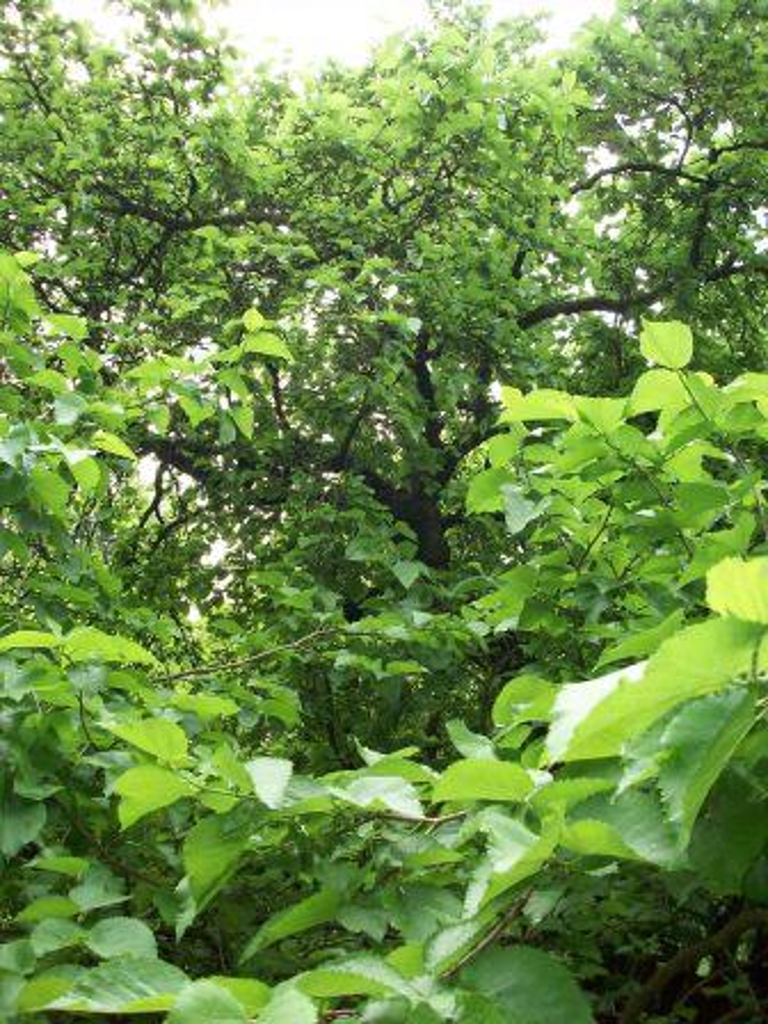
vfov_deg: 56.8
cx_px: 384
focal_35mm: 32
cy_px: 512
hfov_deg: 44.2
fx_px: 947
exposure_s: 1/125
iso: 80
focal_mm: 5.7
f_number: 2.9
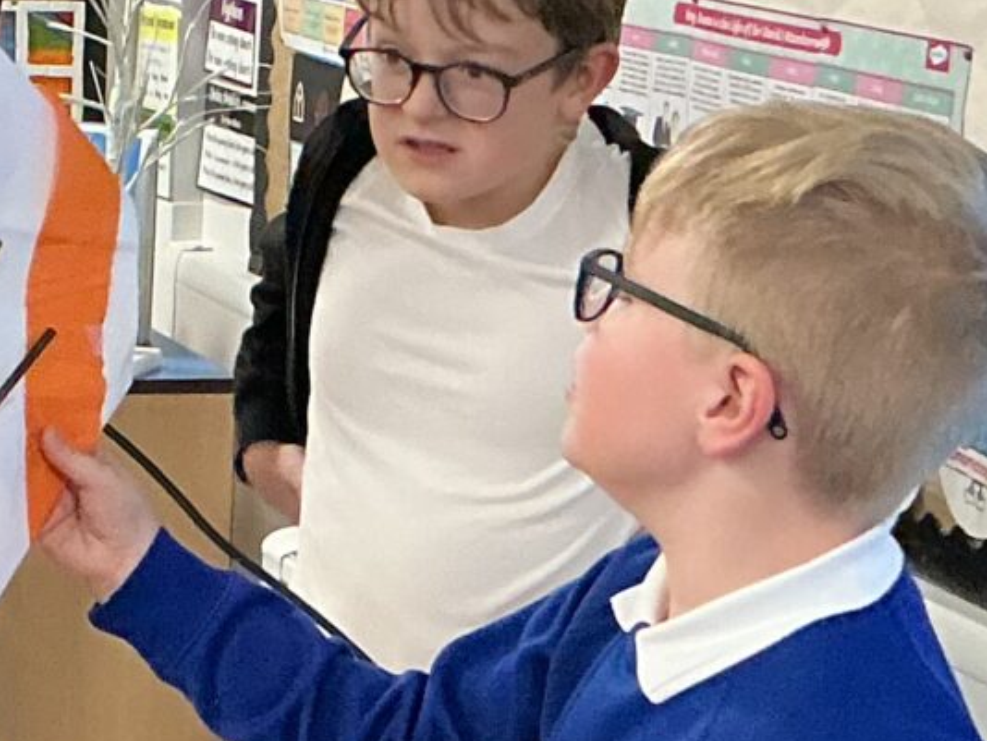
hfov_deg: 14.0
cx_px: 74
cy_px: 351
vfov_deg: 10.7
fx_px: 3965
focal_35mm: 139
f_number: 1.8
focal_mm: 3
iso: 100
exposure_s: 1/60
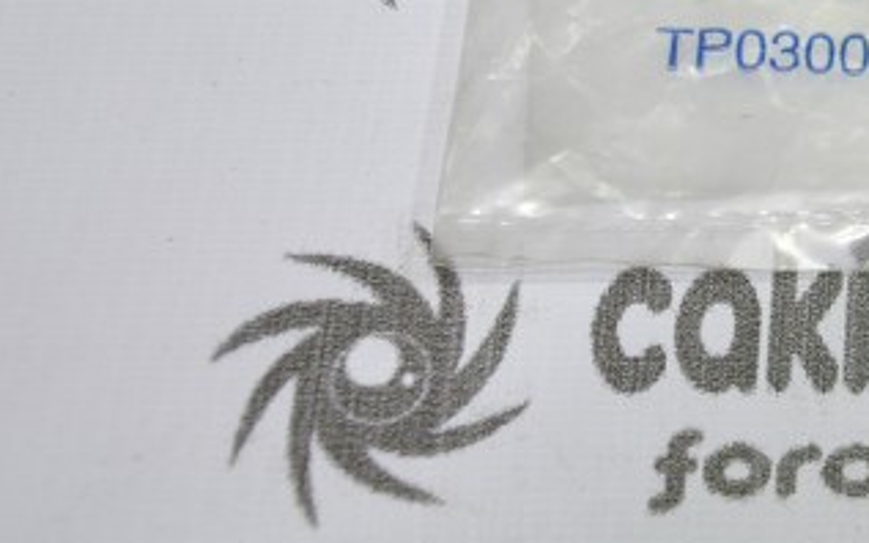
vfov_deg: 9.9
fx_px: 3078
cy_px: -197
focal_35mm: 130
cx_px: 1165
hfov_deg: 15.2
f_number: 4.2
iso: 200
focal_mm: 30
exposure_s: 1/40
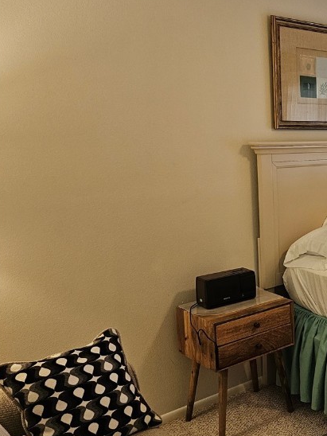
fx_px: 542
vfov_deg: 43.8
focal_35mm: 43
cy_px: 200
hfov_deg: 28.7
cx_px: 403
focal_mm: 6.3
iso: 320
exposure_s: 1/120
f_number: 1.7
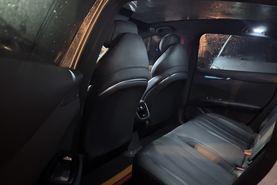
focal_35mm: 28
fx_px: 215
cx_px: 143
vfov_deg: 46.4
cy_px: 86
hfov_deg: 65.5
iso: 5000
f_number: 1.6
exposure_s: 1/17
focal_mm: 5.96
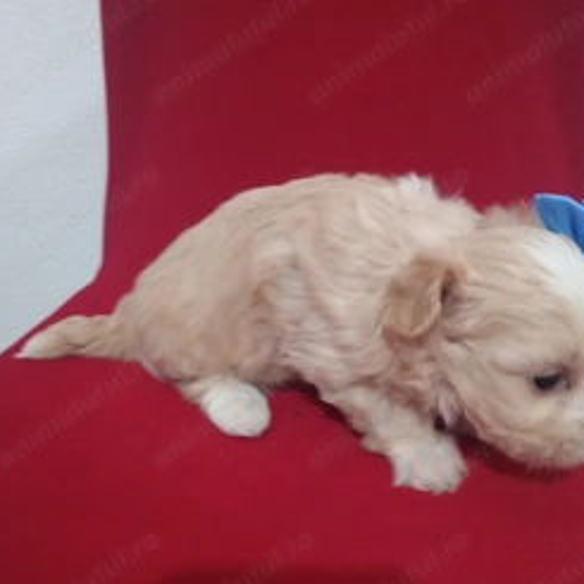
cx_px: 329
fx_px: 744
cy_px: 267
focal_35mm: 39
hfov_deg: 42.8
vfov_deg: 42.8
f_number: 1.9
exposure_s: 1/25
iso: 5433
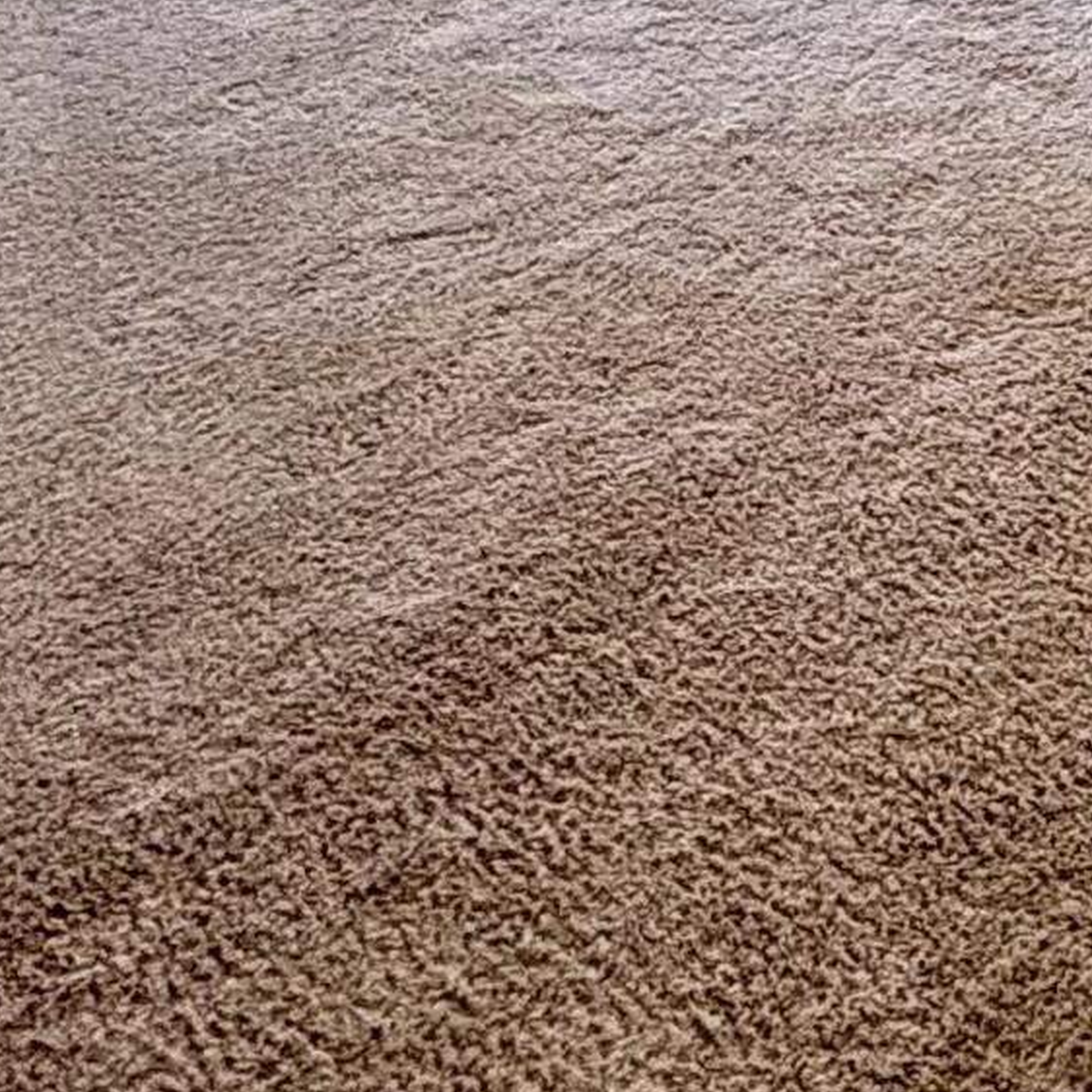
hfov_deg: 20.9
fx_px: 2356
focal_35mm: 66
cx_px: 1768
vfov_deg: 21.4
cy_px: -598
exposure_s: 1/120
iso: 160
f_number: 2.2
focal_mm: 2.22
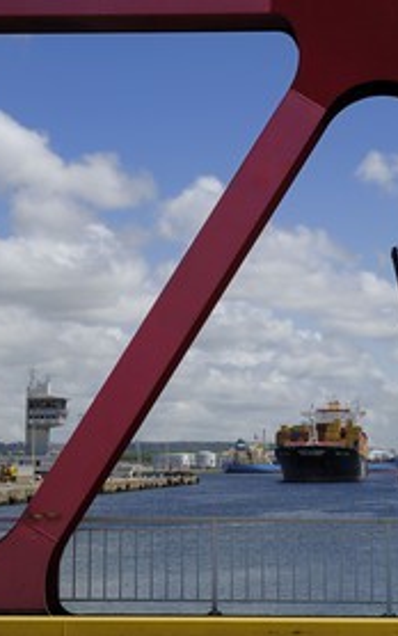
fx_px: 1283
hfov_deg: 17.5
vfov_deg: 27.8
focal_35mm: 74
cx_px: 304
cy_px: 318
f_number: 14
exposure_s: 1/200
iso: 200
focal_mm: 48
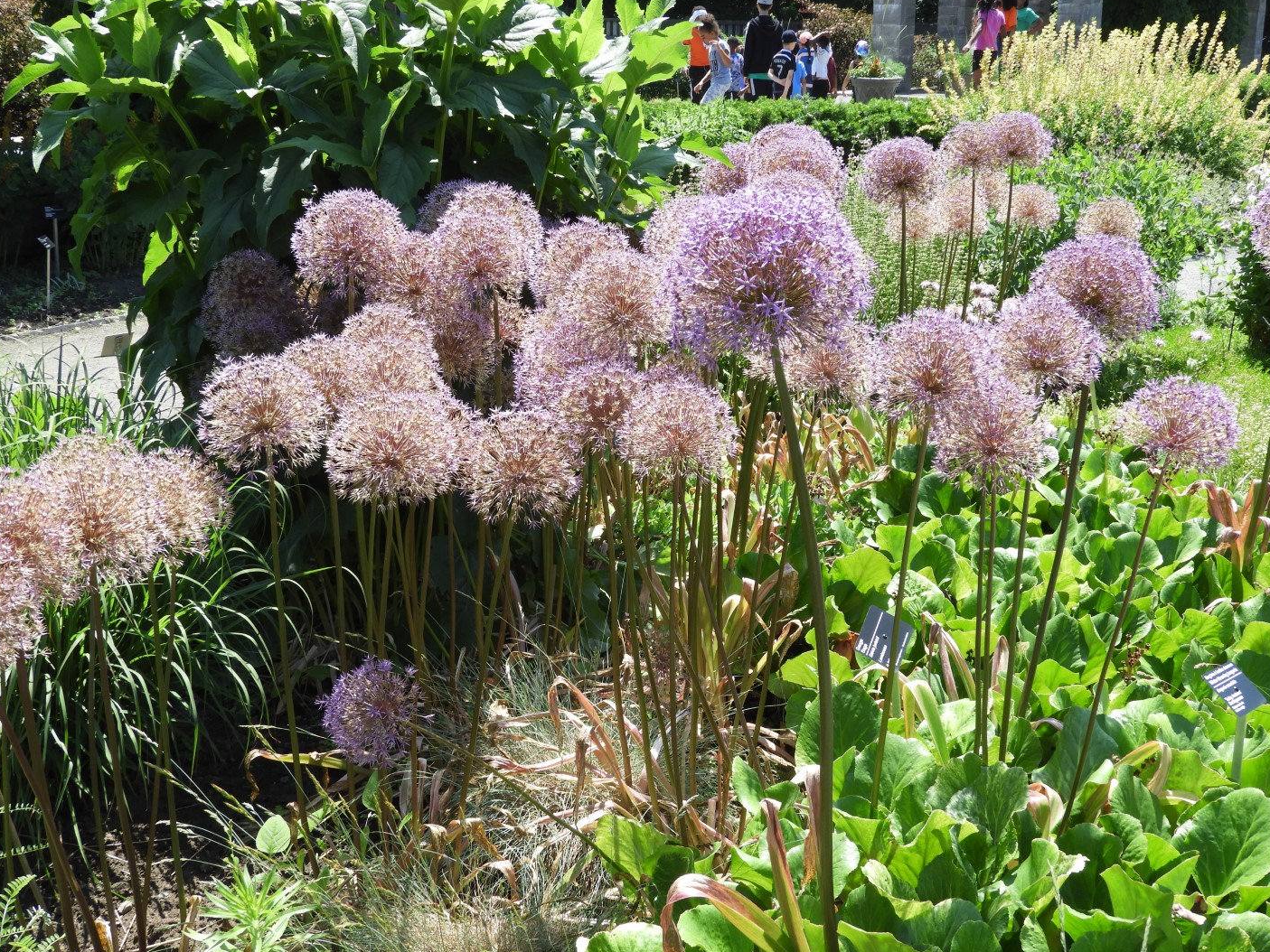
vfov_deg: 35.1
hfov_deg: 45.8
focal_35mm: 41
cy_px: 465
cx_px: 642
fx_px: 1504
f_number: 3.8
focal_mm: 7.2
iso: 100
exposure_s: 1/400
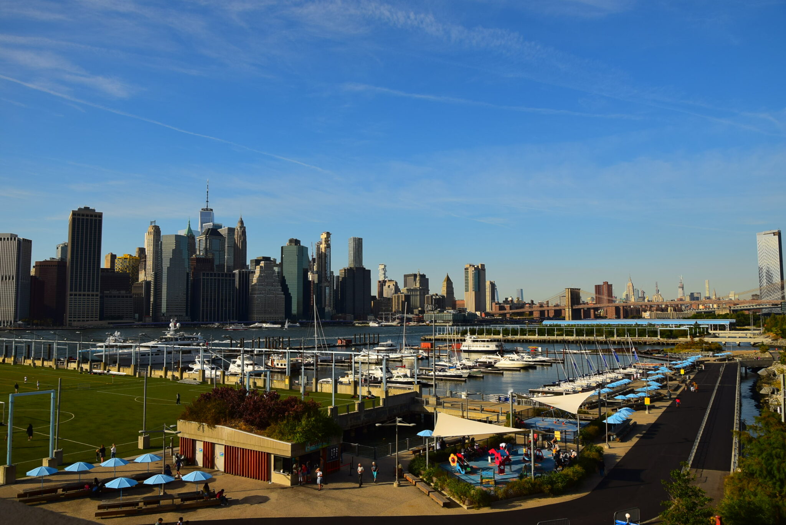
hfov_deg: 67.3
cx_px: 393
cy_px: 262
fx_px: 590
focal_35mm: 27
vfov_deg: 48.0
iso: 100
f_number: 9
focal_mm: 18
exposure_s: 1/320
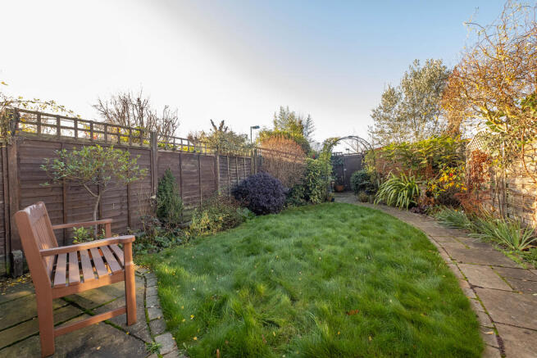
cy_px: 179
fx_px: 224
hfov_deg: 100.4
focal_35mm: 15
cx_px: 268
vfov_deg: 77.4
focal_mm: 10
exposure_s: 1/80
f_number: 6.4
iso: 400
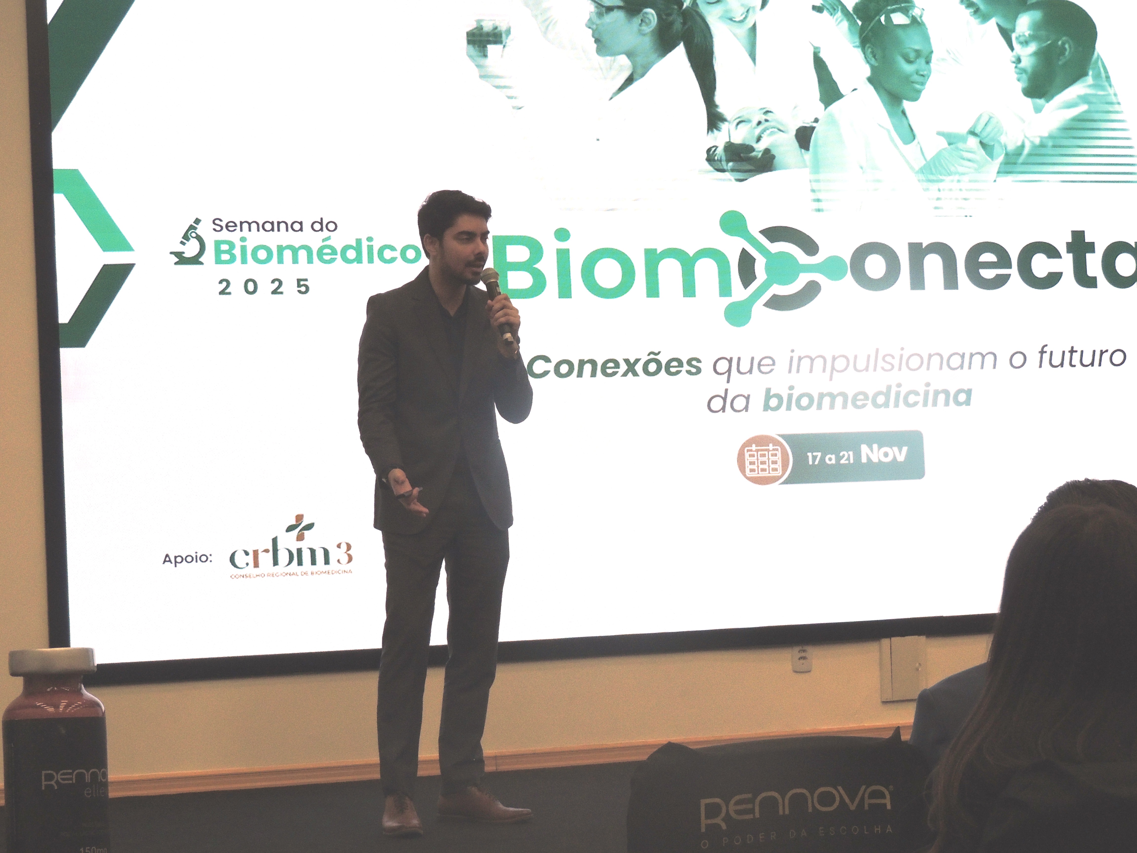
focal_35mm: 75
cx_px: 568
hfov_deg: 26.0
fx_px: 2463
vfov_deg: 19.6
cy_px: 426
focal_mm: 13.3
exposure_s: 1/250
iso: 400
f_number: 3.9
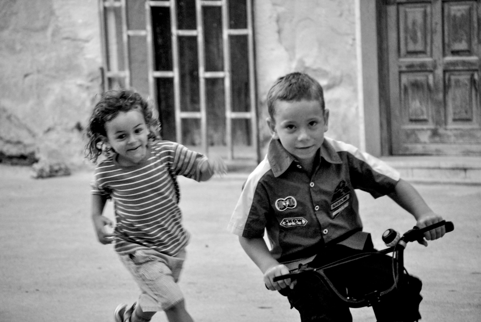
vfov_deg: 8.2
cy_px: 161
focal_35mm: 168
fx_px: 2247
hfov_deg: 12.2
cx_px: 240
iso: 450
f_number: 4.8
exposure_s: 1/125
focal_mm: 112
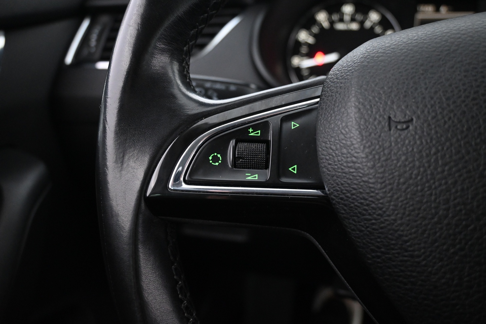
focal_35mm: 31
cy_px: 162
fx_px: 415
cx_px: 243
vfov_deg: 42.6
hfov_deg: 60.7
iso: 3200
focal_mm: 20.5
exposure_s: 1/30
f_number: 3.8
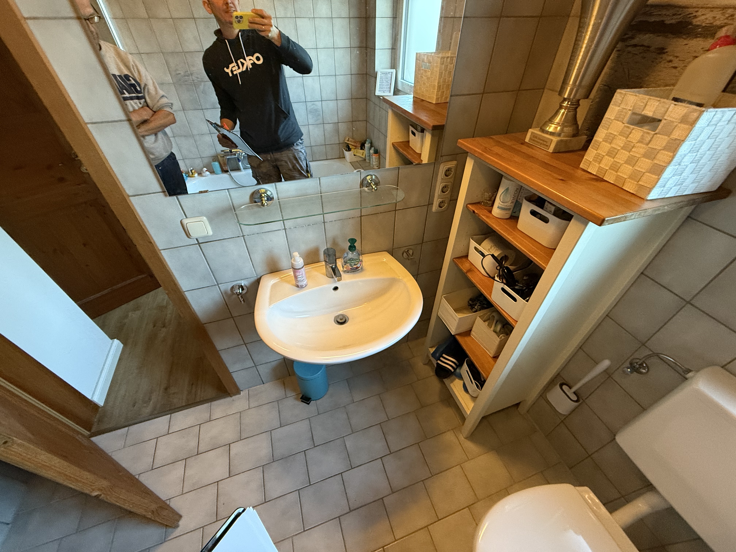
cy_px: 276
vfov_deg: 85.7
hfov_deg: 102.1
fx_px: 298
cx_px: 368
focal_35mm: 14
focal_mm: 2.22
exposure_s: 1/50
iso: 400
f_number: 2.2
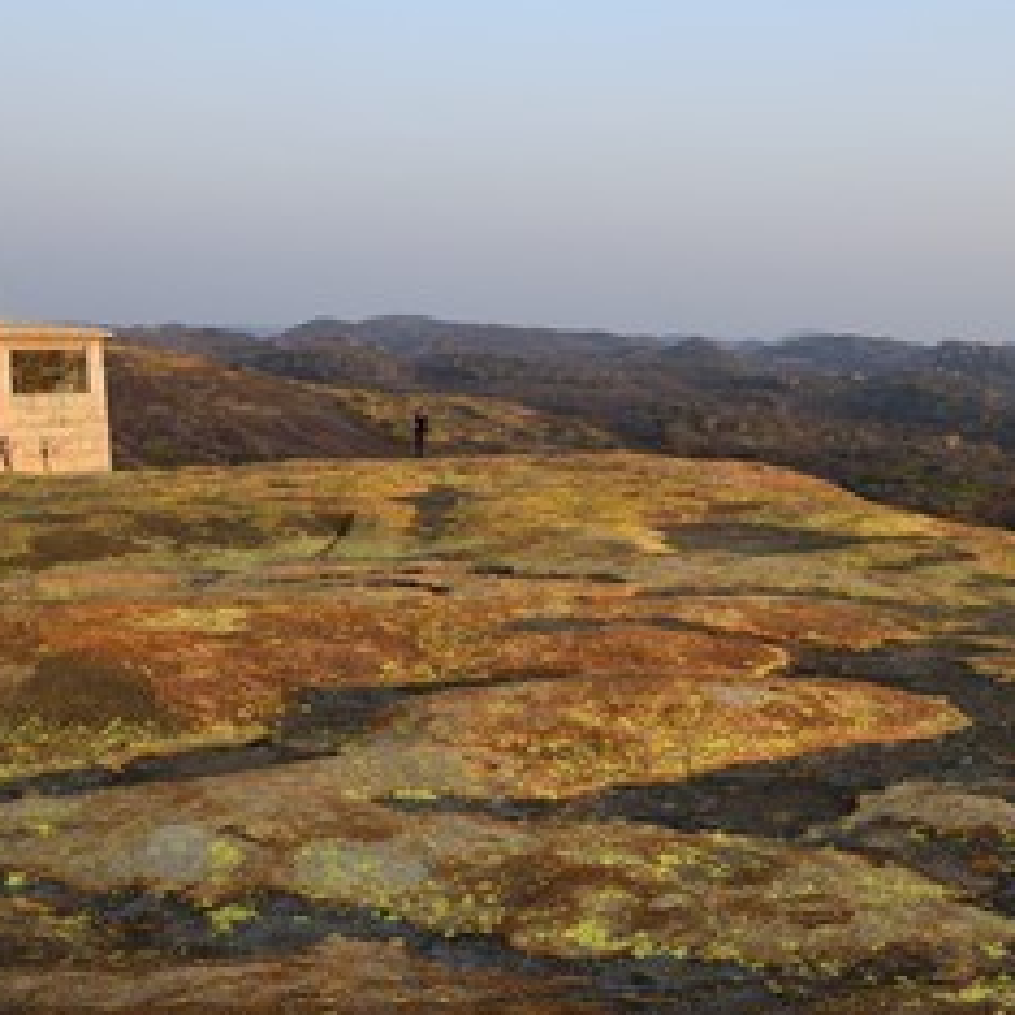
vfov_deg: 38.3
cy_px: 579
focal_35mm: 44
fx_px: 1460
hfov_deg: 38.0
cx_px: 669
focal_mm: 29
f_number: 9
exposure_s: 1/200
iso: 400
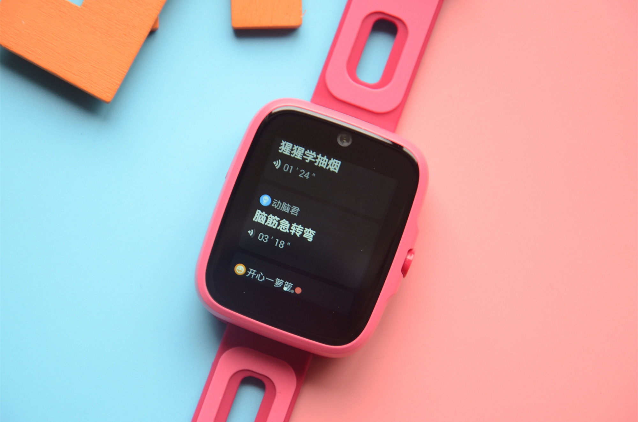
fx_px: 2785
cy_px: 211
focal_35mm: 158
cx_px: 319
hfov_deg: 13.1
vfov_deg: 8.7
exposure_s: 1/125
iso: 400
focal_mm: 105
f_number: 5.6
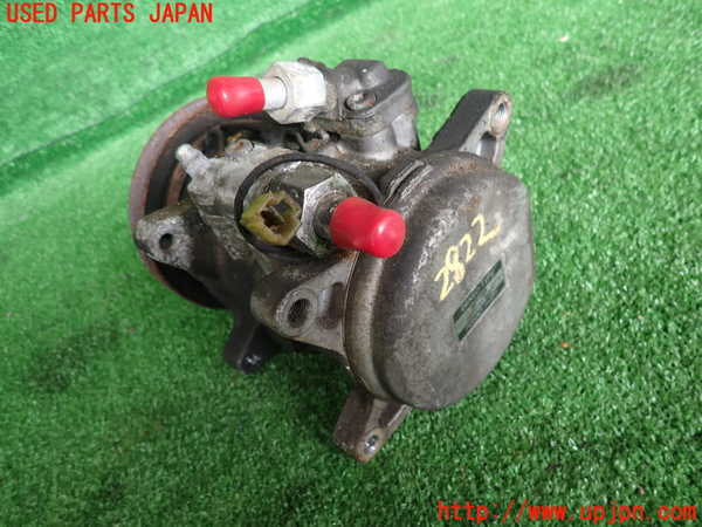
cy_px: 264
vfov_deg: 54.9
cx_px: 351
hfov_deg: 69.4
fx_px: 507
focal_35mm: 25
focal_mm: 4.5
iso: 160
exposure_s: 1/60
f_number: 2
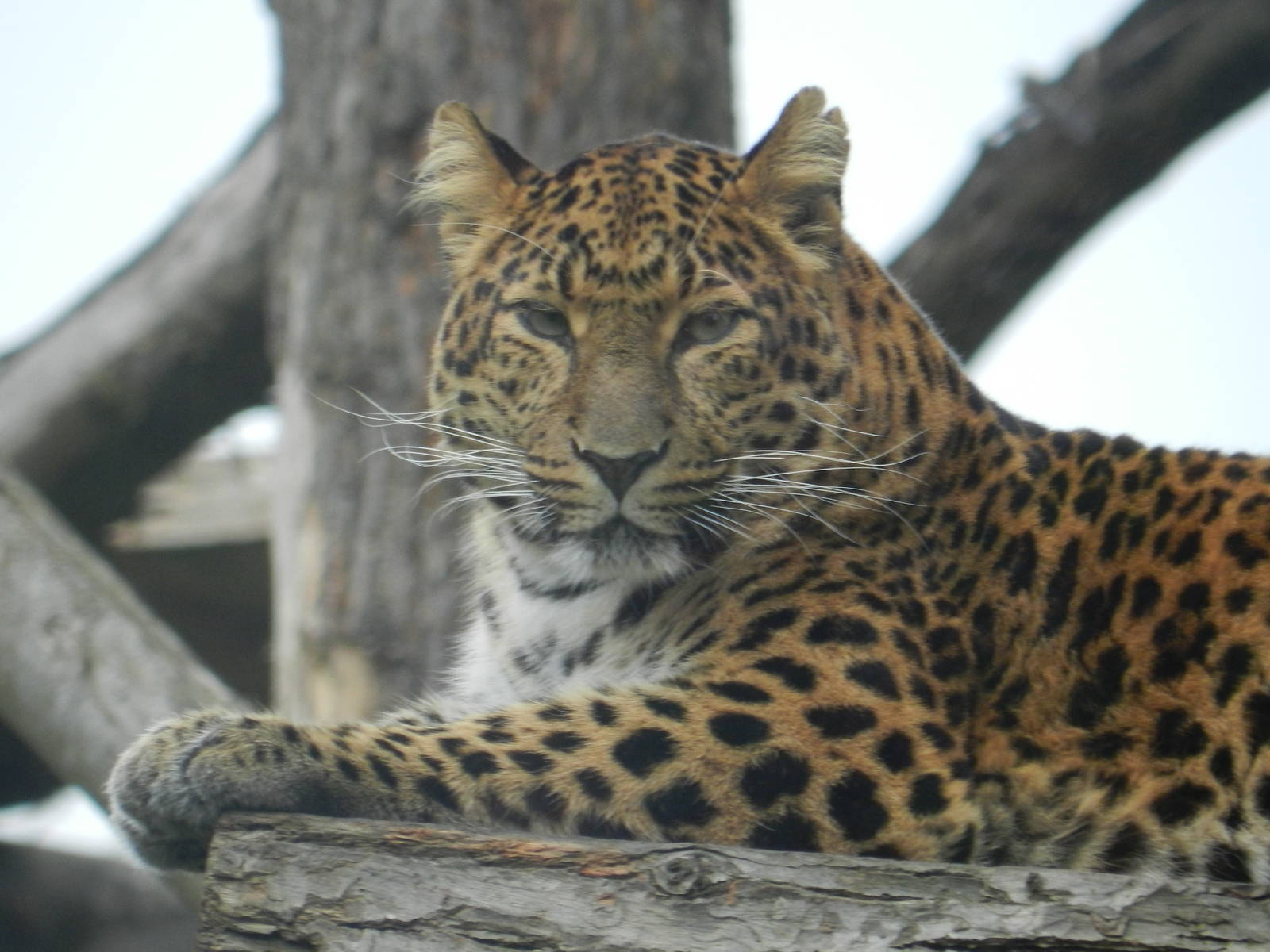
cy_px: 476
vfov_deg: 1.8
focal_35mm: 810
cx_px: 635
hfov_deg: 2.4
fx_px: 29717
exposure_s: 1/200
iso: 400
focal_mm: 144
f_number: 5.7
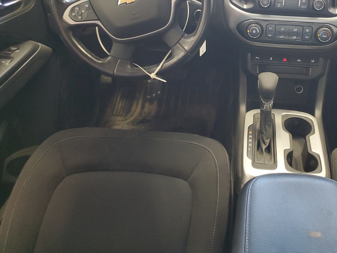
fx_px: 370
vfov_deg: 37.1
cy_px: 76
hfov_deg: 47.5
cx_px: 244
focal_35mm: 38
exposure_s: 1/60.2
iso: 262
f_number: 1.5
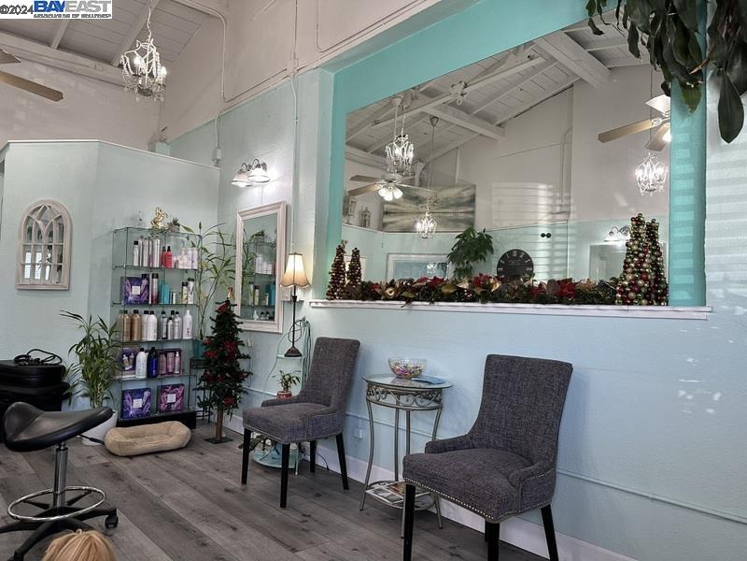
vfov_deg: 56.8
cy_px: 280
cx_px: 374
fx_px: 518
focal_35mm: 24
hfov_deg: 71.6
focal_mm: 6.86
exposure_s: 1/120
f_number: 1.78
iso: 160
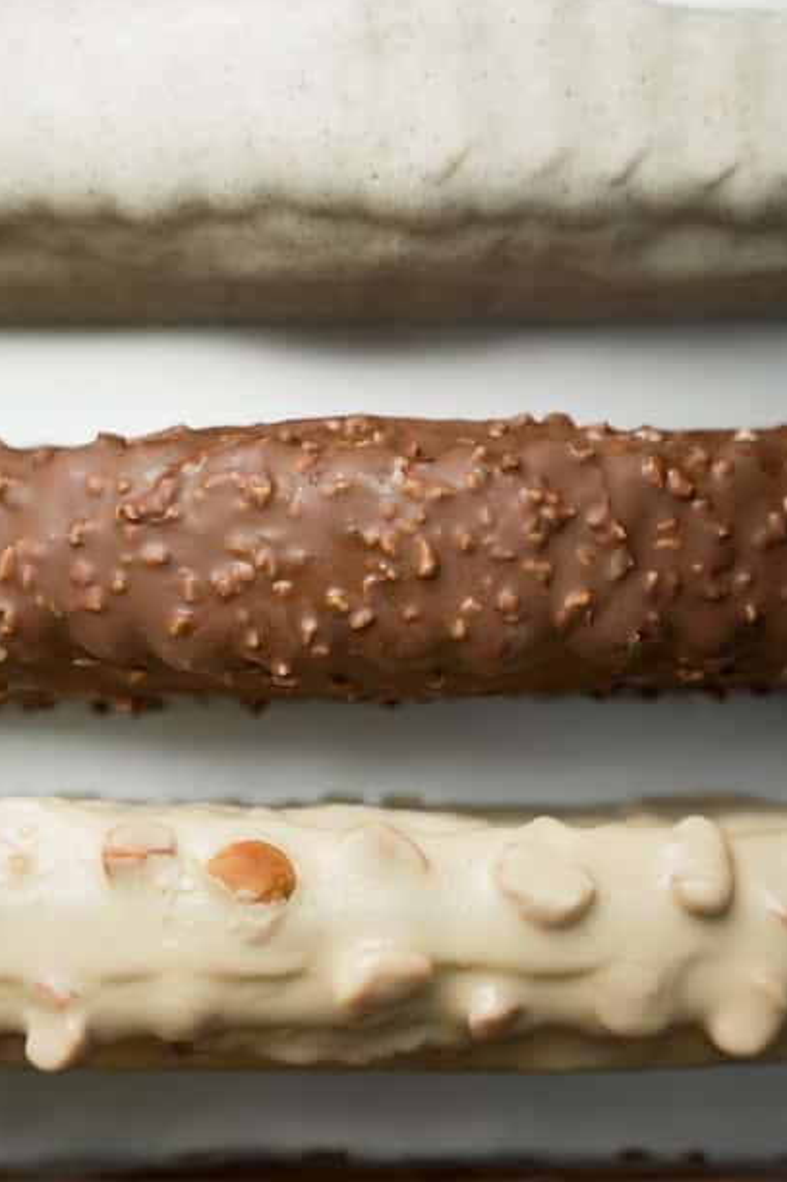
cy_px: 704
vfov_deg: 26.4
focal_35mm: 77
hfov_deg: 17.8
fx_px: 2515
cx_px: 353
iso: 1250
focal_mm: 58.5
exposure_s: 1/1000
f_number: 3.2
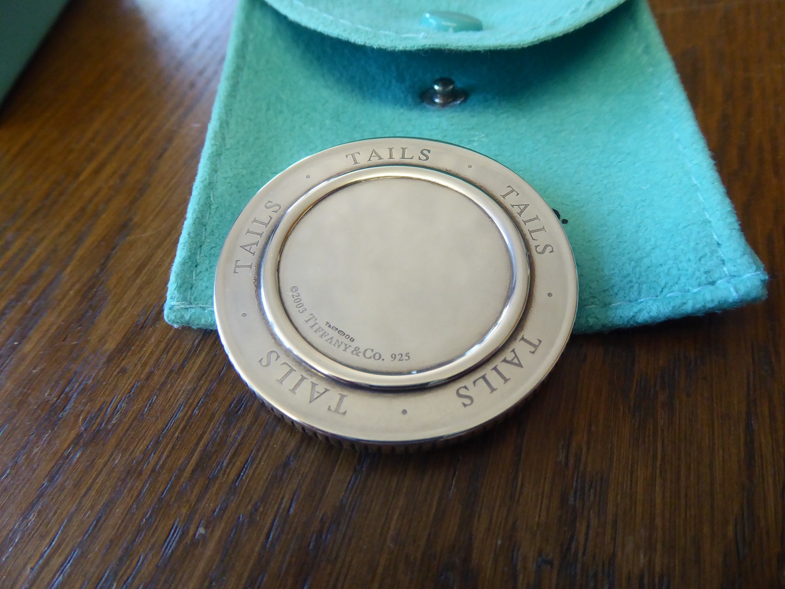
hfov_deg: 69.4
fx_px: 567
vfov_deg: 54.9
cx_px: 392
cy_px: 294
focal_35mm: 25
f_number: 3.3
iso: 400
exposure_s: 1/60
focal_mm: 4.3
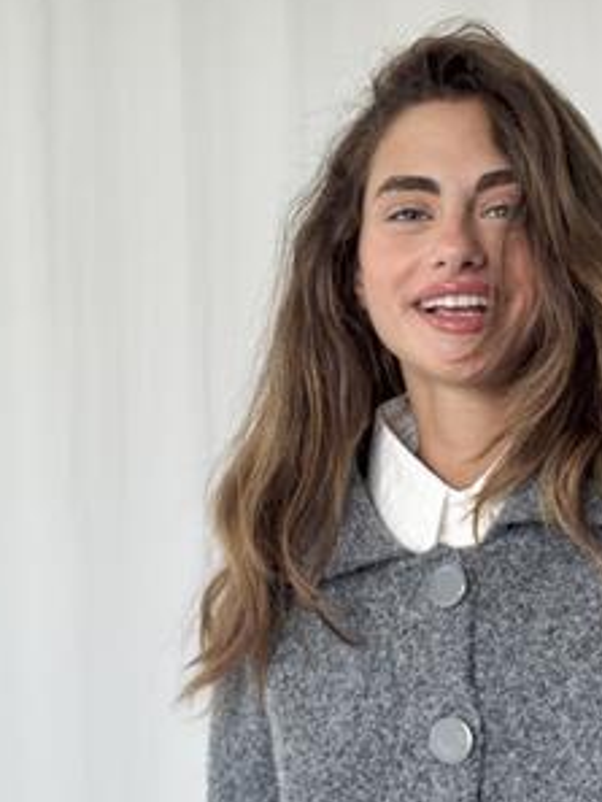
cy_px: 485
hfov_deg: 17.1
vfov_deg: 22.7
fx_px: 1993
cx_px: 418
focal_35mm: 86
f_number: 1.78
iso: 100
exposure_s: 1/99
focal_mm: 6.76
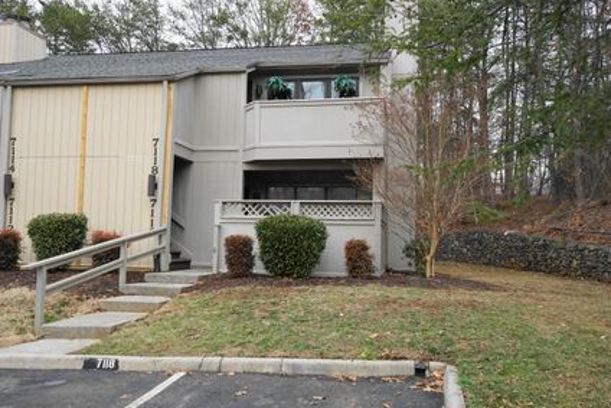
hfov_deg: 57.2
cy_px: 210
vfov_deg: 40.0
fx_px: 560
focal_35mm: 33
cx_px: 303
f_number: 6.3
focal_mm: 28
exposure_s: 1/80
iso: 100
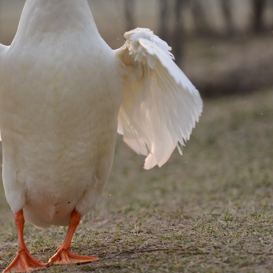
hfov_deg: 3.4
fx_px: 4533
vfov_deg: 3.4
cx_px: 48
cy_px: 81
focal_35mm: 508
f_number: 3.2
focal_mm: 200
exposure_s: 1/1600
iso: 640
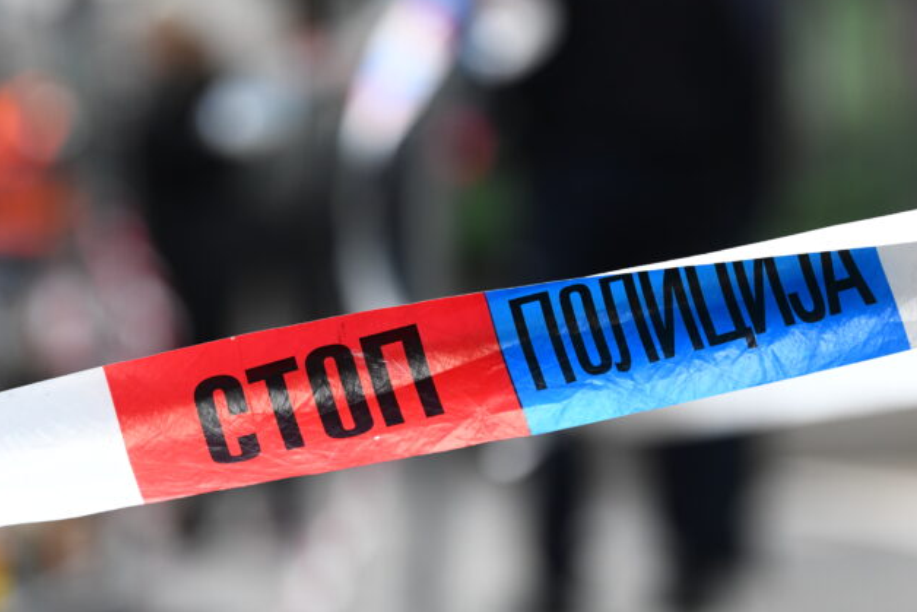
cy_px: 266
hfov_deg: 10.8
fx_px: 4866
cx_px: 440
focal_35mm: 191
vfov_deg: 7.2
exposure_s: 1/500
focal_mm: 160
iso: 1600
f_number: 4
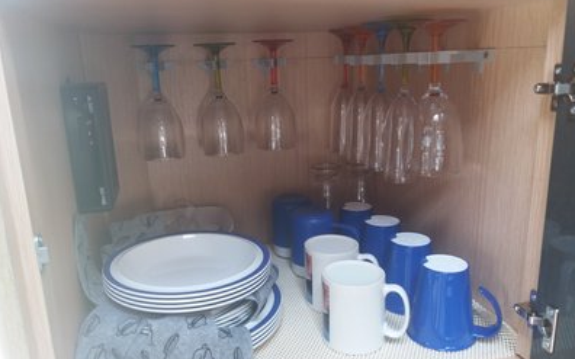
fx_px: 470
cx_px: 286
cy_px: 195
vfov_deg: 41.7
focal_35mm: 30
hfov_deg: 62.9
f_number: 1.9
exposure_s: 1/33
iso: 100
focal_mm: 3.7
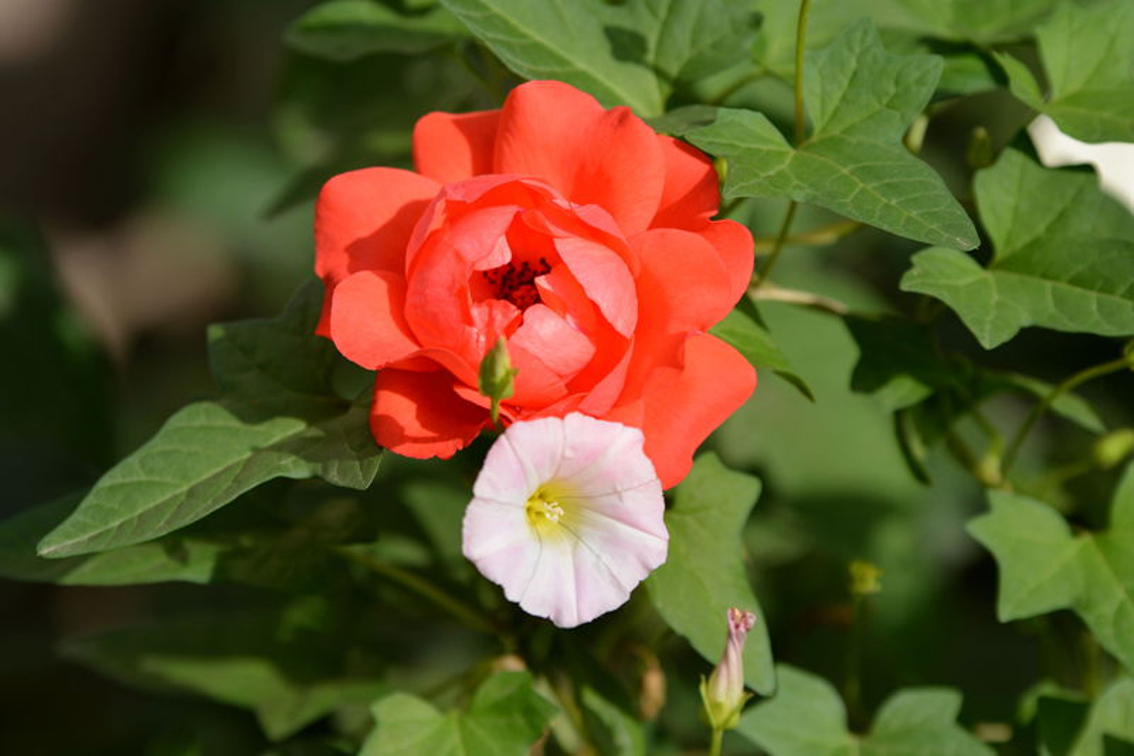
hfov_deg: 10.3
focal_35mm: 200
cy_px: 378
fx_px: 6298
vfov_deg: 6.9
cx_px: 567
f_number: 4
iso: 100
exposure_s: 1/800
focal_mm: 200
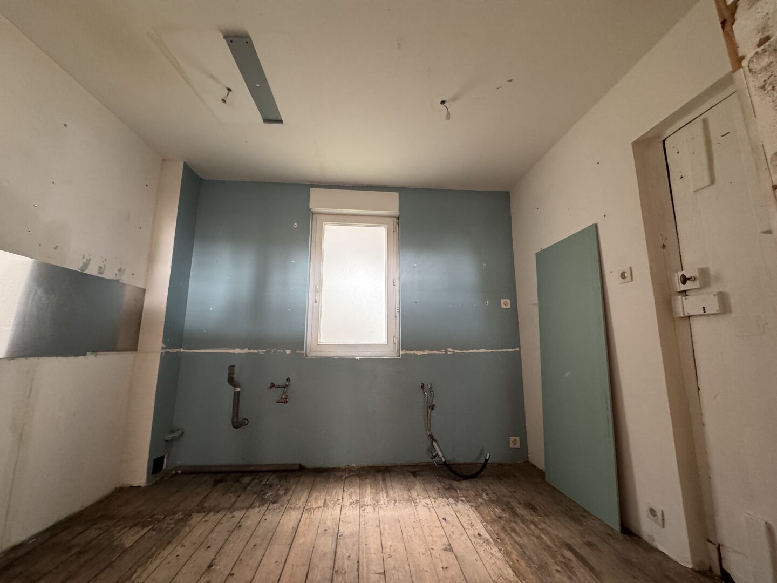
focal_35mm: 14
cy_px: 292
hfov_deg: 102.1
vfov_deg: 85.7
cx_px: 388
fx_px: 314
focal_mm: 2.22
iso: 320
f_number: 2.2
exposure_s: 1/72
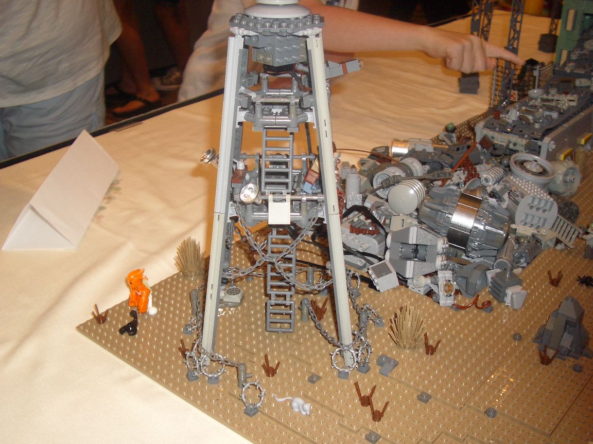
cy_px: 222
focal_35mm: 41
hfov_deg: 45.8
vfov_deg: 35.1
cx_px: 296
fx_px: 702
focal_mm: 6.8
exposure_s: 1/60
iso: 100
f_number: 2.8
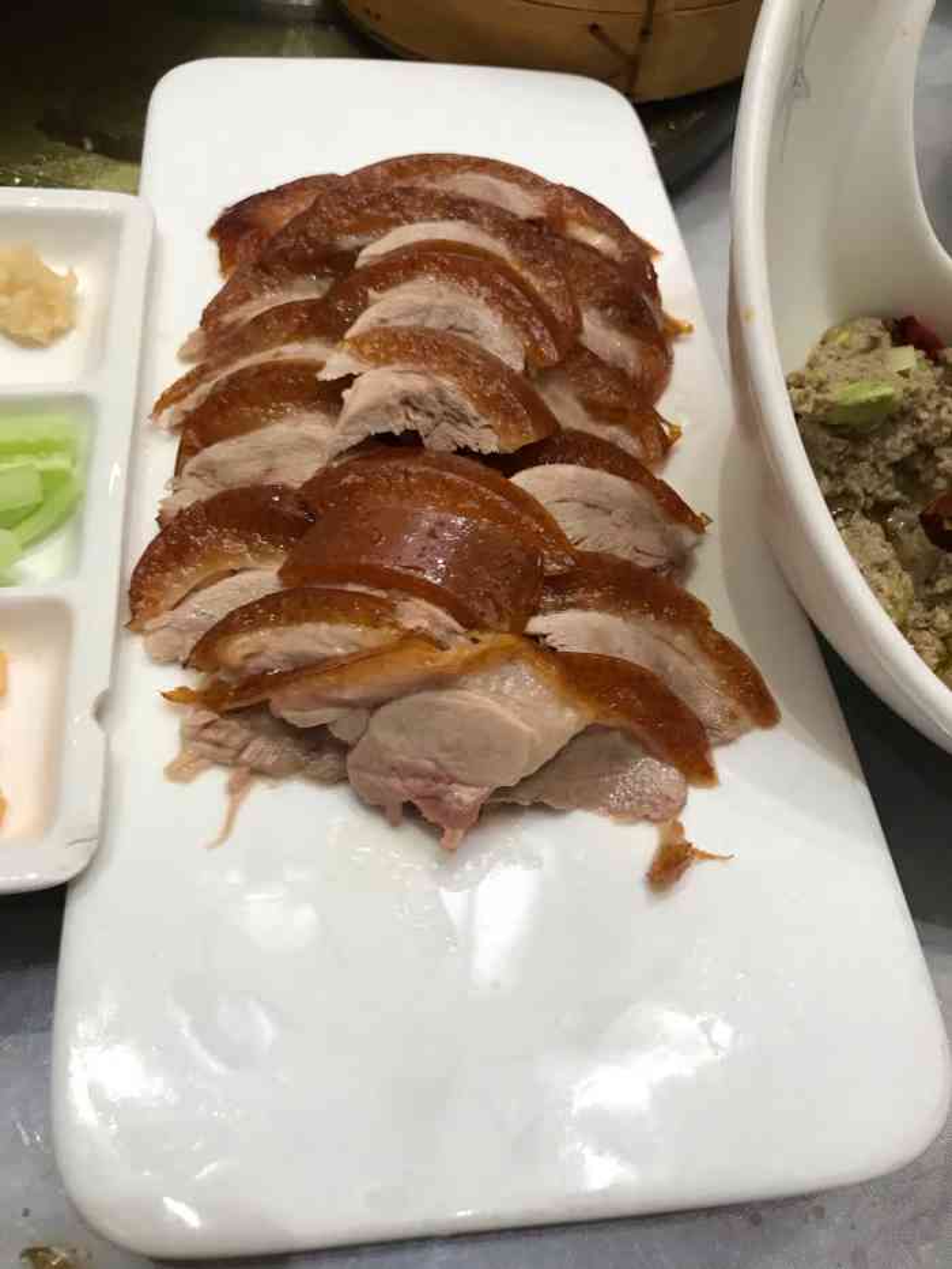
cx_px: 476
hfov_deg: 49.8
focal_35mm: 28
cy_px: 634
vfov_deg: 63.4
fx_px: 1026
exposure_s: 1/33
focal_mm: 3.99
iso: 40
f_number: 1.8
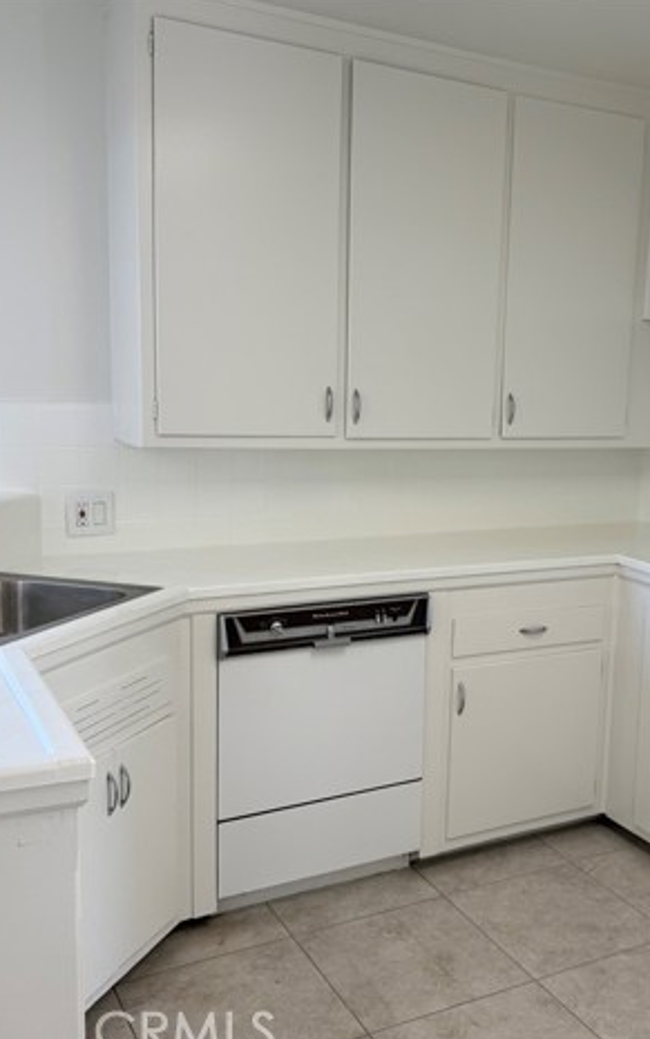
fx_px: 991
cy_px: 528
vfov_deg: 55.3
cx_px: 471
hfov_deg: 35.7
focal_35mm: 35
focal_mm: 6.76
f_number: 1.78
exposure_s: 1/120
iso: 80
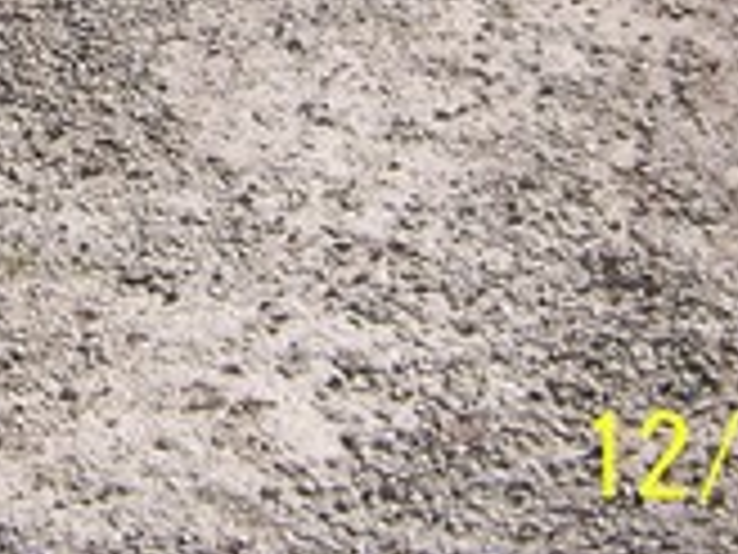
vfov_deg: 11.0
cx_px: -144
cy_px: -338
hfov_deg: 14.8
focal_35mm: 129
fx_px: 2750
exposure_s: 1/750
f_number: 3.4
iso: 80
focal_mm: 5.5
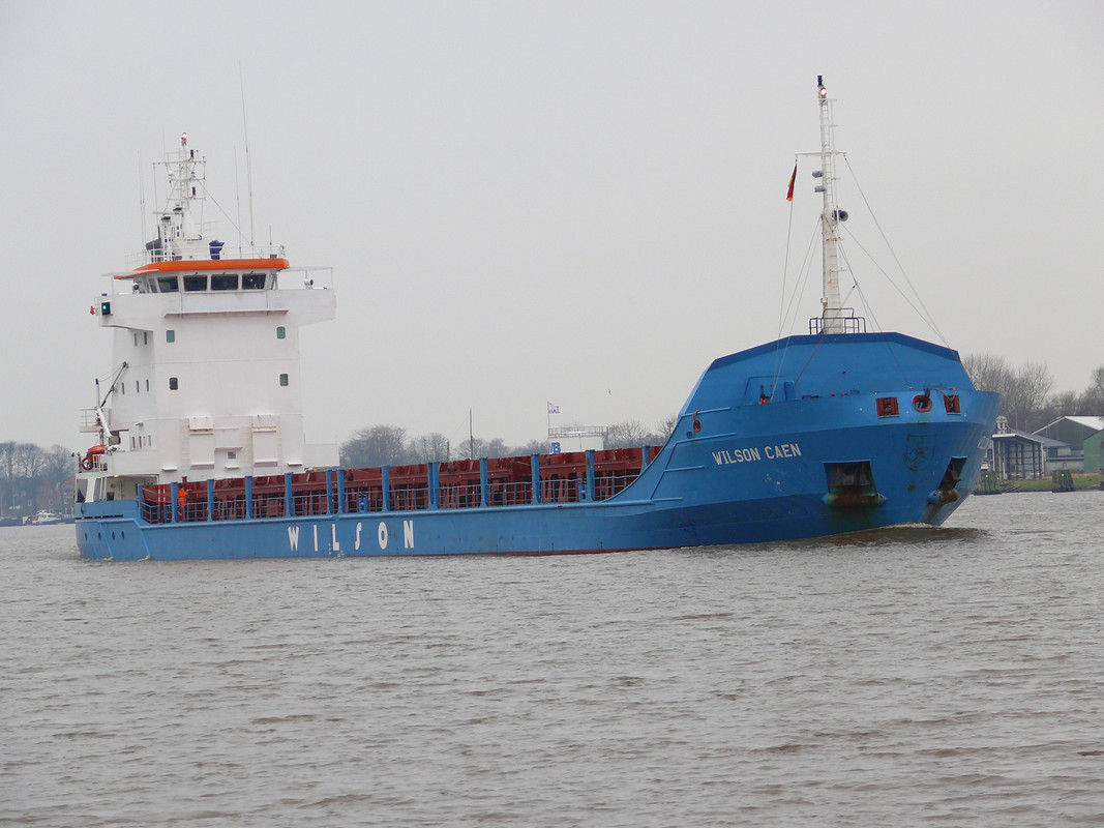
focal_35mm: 162
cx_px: 552
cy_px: 414
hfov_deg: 12.2
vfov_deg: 9.2
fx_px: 5166
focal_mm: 30.6
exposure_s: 1/100
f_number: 3.6
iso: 100
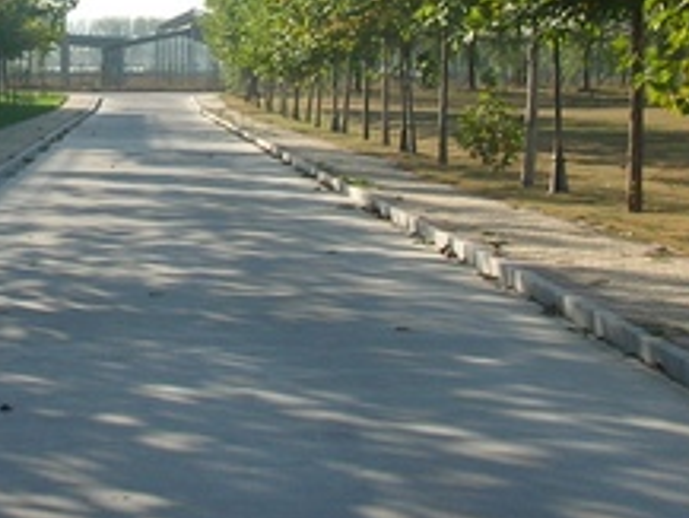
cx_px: 67
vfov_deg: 13.0
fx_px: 2250
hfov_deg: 17.2
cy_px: 5
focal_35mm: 113
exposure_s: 1/52.4
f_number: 8.5
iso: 50
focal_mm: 5.8
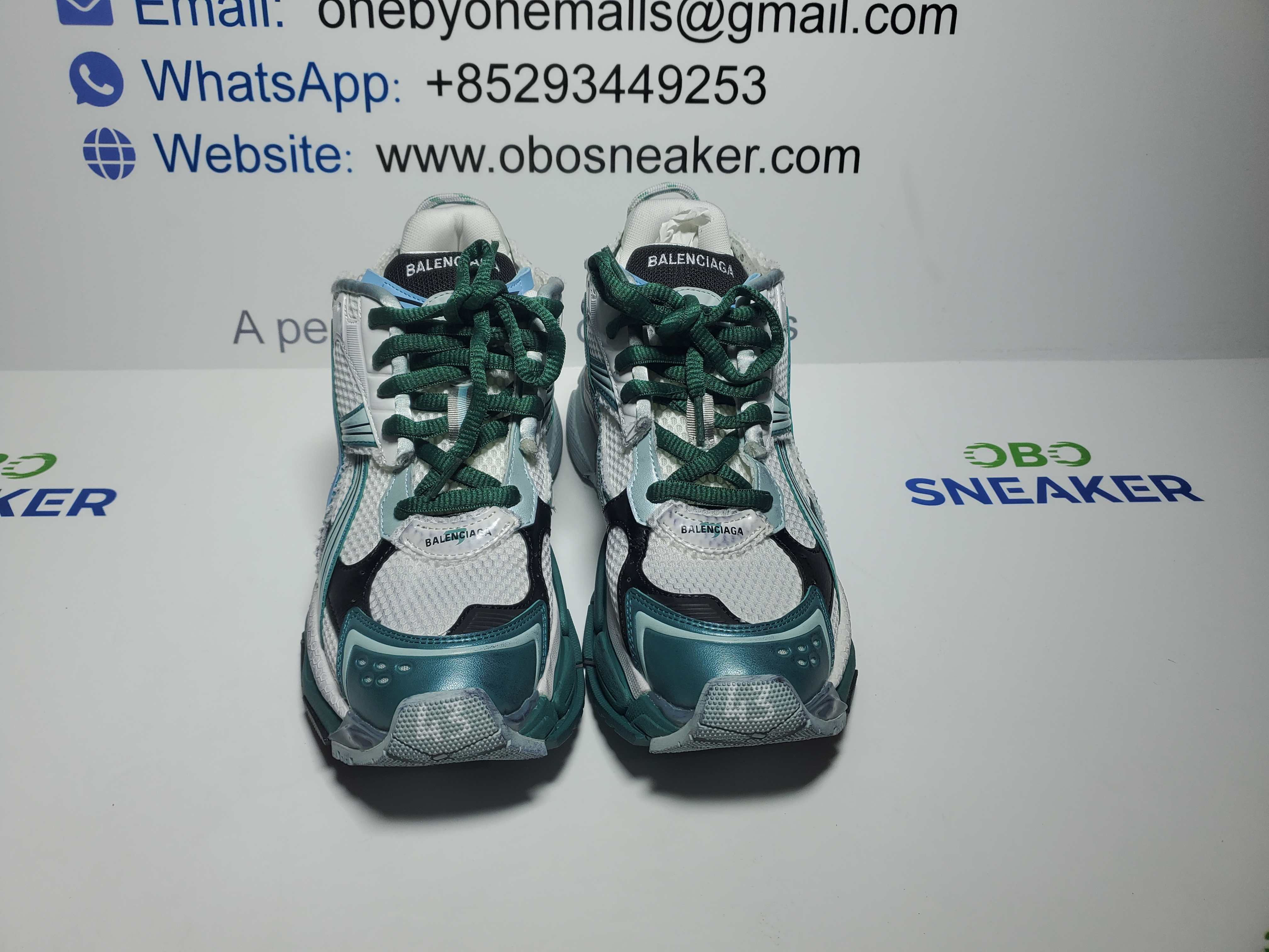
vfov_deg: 53.1
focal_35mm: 26
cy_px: 476
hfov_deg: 67.3
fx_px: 953
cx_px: 634
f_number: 1.5
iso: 50
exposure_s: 1/1024
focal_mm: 4.3
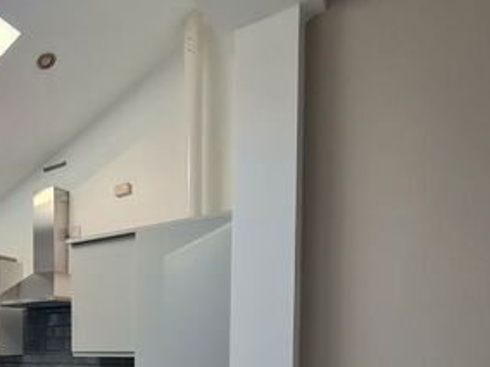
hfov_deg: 49.2
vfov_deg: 39.0
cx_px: 29
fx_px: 453
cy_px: 368
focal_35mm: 32
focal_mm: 1.74
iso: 64
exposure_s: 1/50
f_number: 2.2
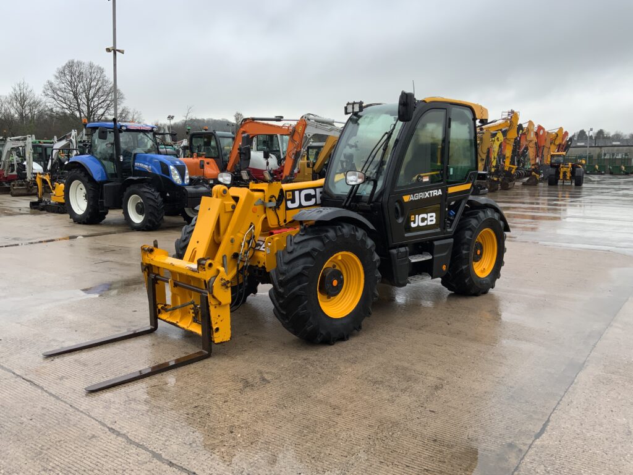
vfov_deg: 48.2
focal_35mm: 29
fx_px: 530
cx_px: 316
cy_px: 238
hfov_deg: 61.7
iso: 16
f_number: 1.8
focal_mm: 3
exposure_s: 1/174
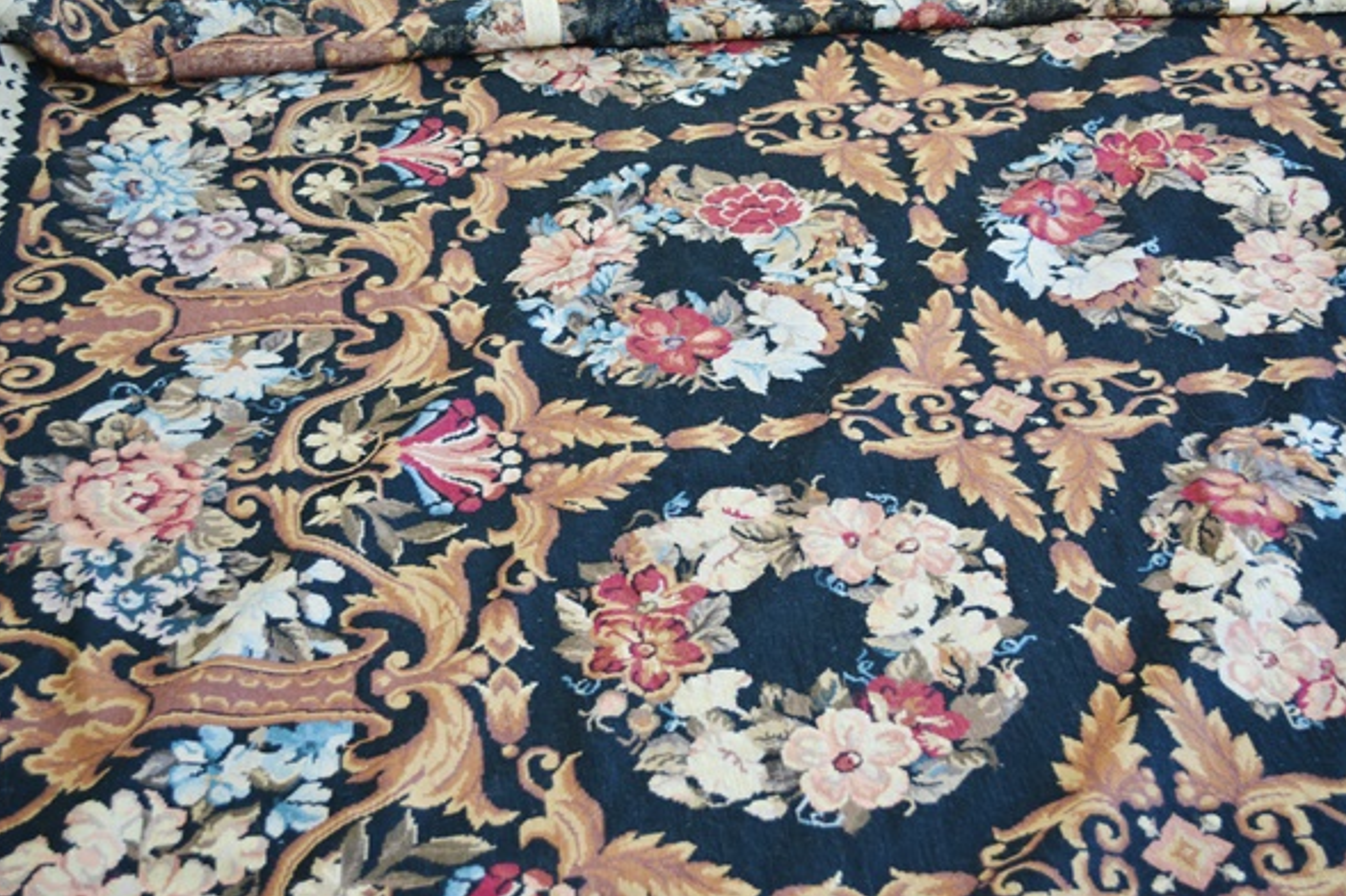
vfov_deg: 25.3
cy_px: 441
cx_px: 672
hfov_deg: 37.2
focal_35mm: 54
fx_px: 1999
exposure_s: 1/60
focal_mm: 35
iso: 500
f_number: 5
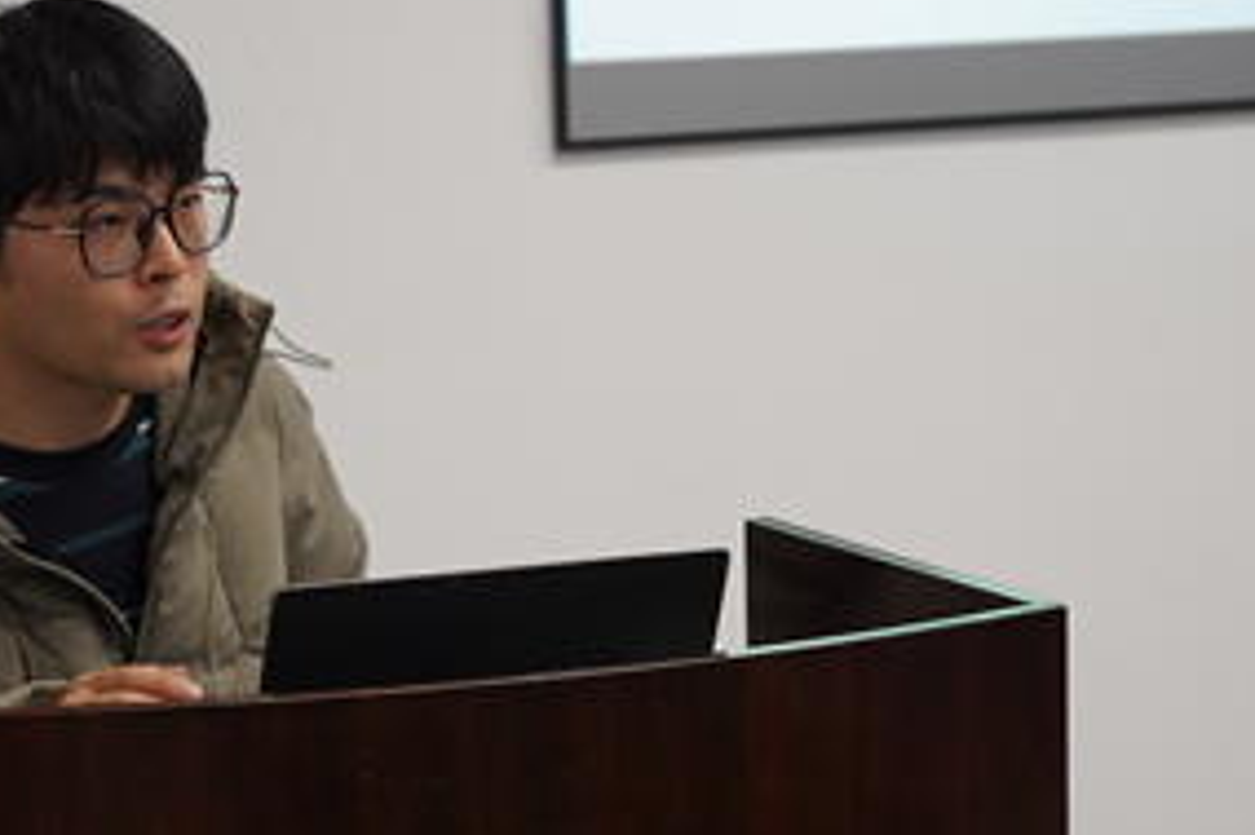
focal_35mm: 148
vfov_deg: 9.3
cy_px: 566
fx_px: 5156
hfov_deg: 13.9
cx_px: 437
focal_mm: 70
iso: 2000
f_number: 2.8
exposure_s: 1/250
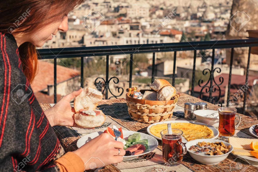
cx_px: 129
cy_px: 86
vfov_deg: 25.5
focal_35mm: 53
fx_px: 380
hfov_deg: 37.5
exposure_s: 1/2000
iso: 200
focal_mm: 35
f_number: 5
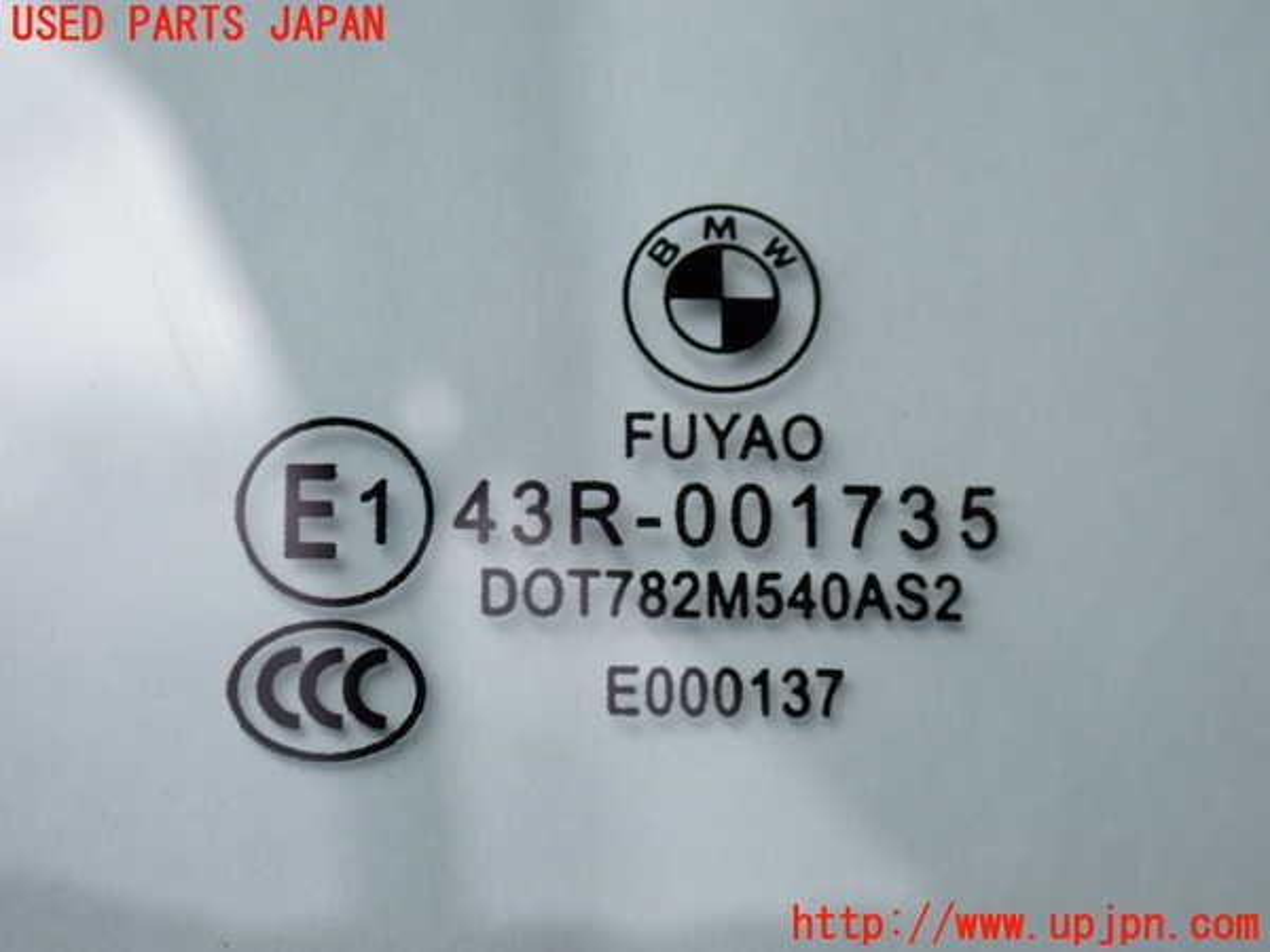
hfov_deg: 19.6
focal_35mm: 100
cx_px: 635
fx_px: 3669
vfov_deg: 14.8
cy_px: 476
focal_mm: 18
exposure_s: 1/160
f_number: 6.3
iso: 100
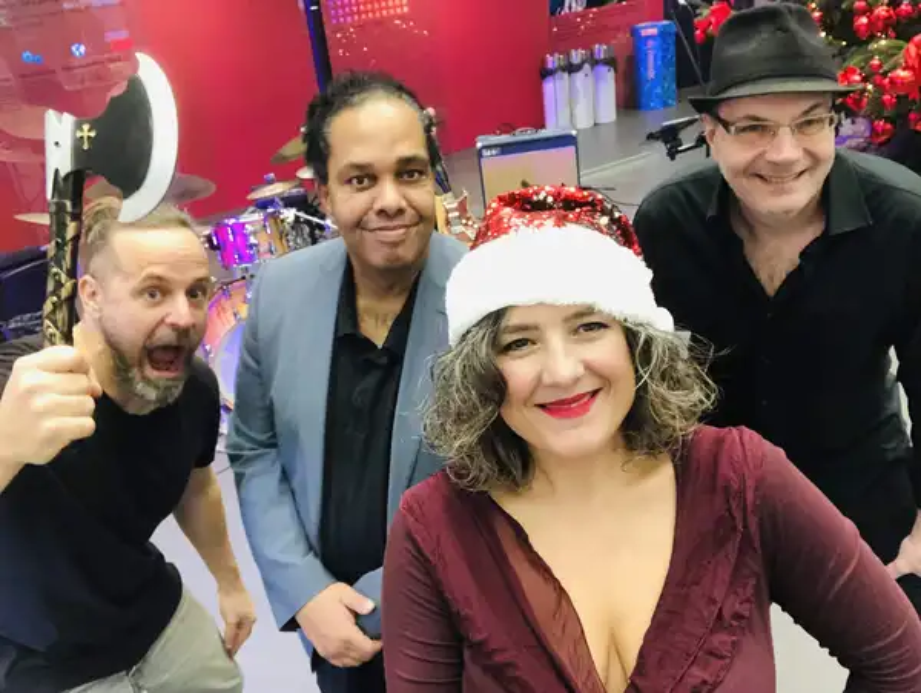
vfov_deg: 44.2
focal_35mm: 32
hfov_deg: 56.8
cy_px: 346
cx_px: 460
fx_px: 852
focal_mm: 2.87
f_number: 2.2
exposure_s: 1/50
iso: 250
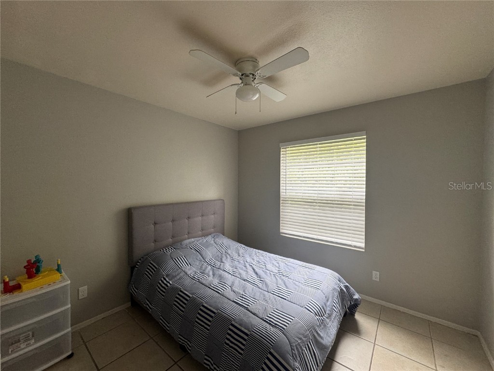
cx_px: 247
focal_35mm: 14
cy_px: 186
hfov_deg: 102.1
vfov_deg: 85.7
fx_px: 200
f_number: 2.2
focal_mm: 2.22
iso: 200
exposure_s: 1/120
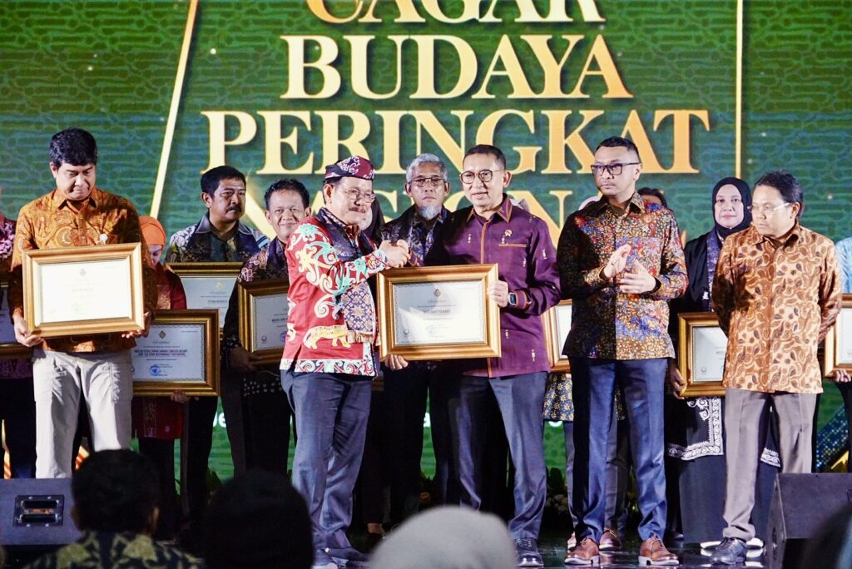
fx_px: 2841
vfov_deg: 11.4
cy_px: 284
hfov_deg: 17.1
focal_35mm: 120
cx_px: 426
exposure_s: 1/320
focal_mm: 120
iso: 16000
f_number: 6.3
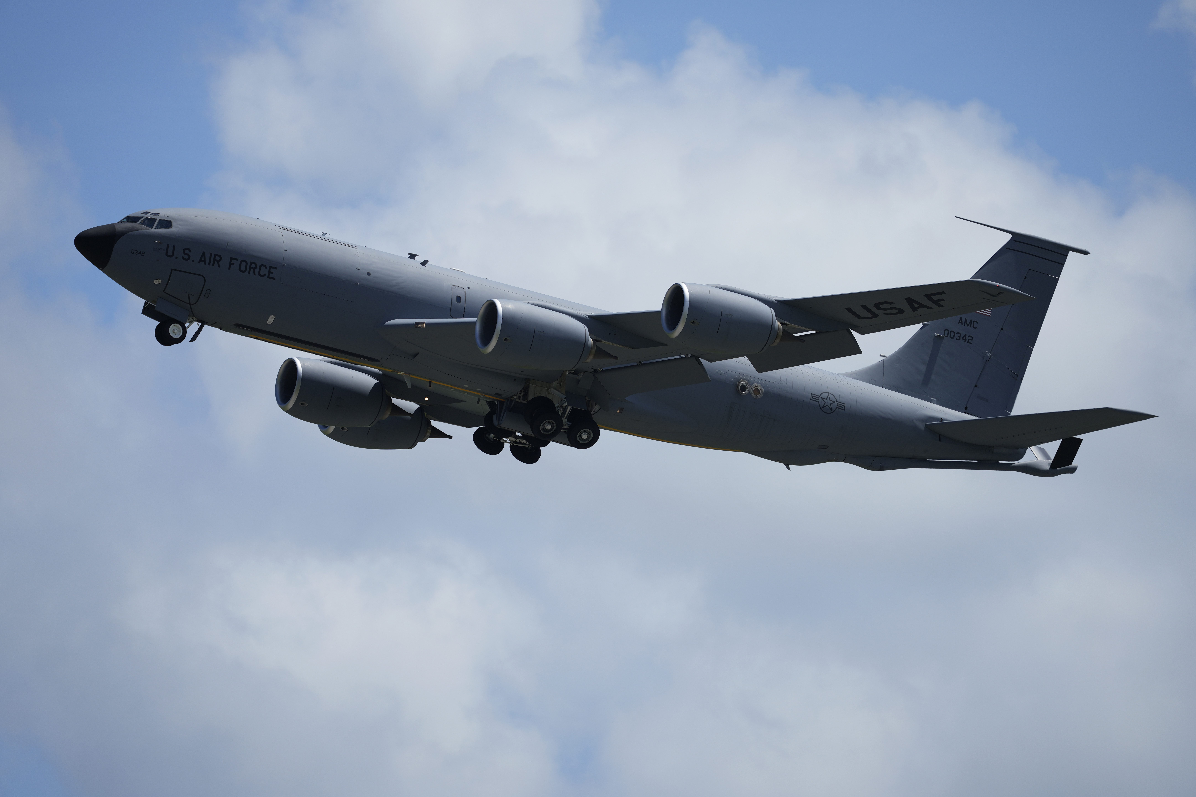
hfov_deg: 5.2
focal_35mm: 400
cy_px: 398
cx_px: 598
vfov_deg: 3.4
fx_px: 13288
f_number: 2.8
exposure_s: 1/4000
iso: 100
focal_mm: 400
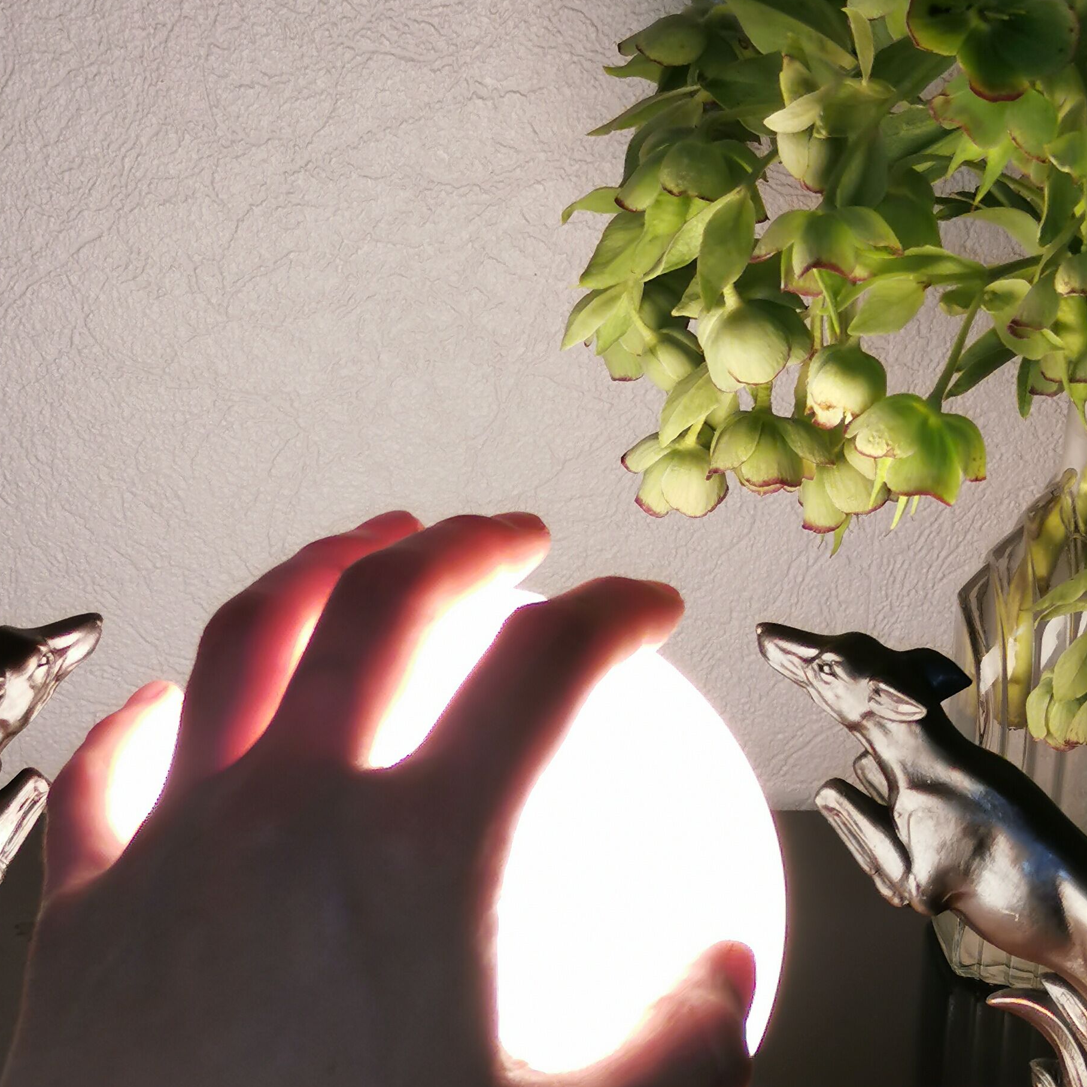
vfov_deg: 19.9
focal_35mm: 87
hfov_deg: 19.9
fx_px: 3091
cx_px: 438
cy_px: 731
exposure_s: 1/100
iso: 100
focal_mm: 5.58
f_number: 1.8
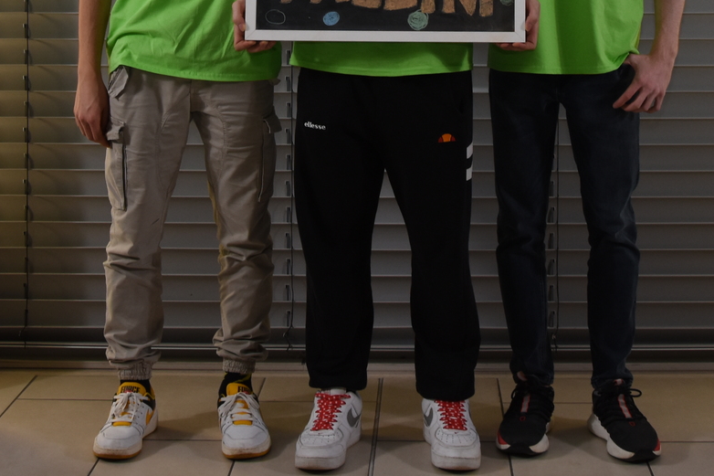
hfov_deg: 25.0
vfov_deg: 16.1
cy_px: -105
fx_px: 1606
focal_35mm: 81
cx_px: 407
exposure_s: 1/80
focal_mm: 22
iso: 400
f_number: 5
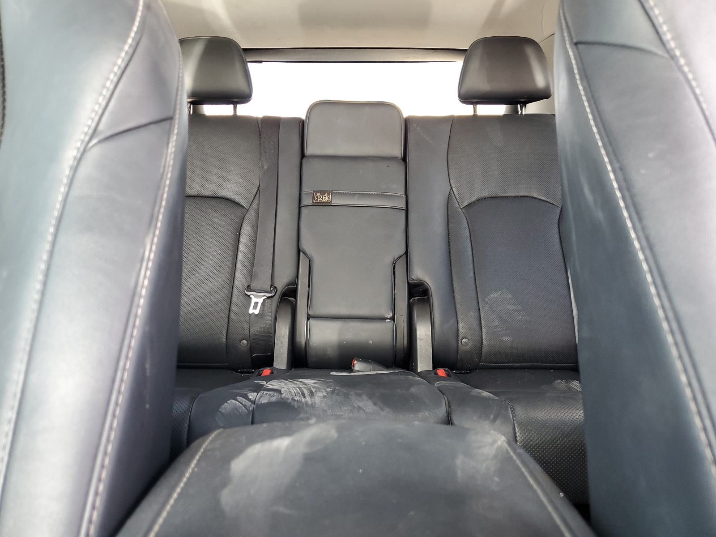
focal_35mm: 26
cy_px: 268
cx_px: 358
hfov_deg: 67.3
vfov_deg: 53.1
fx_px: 538
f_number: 1.5
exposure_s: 1/60.2
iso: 79
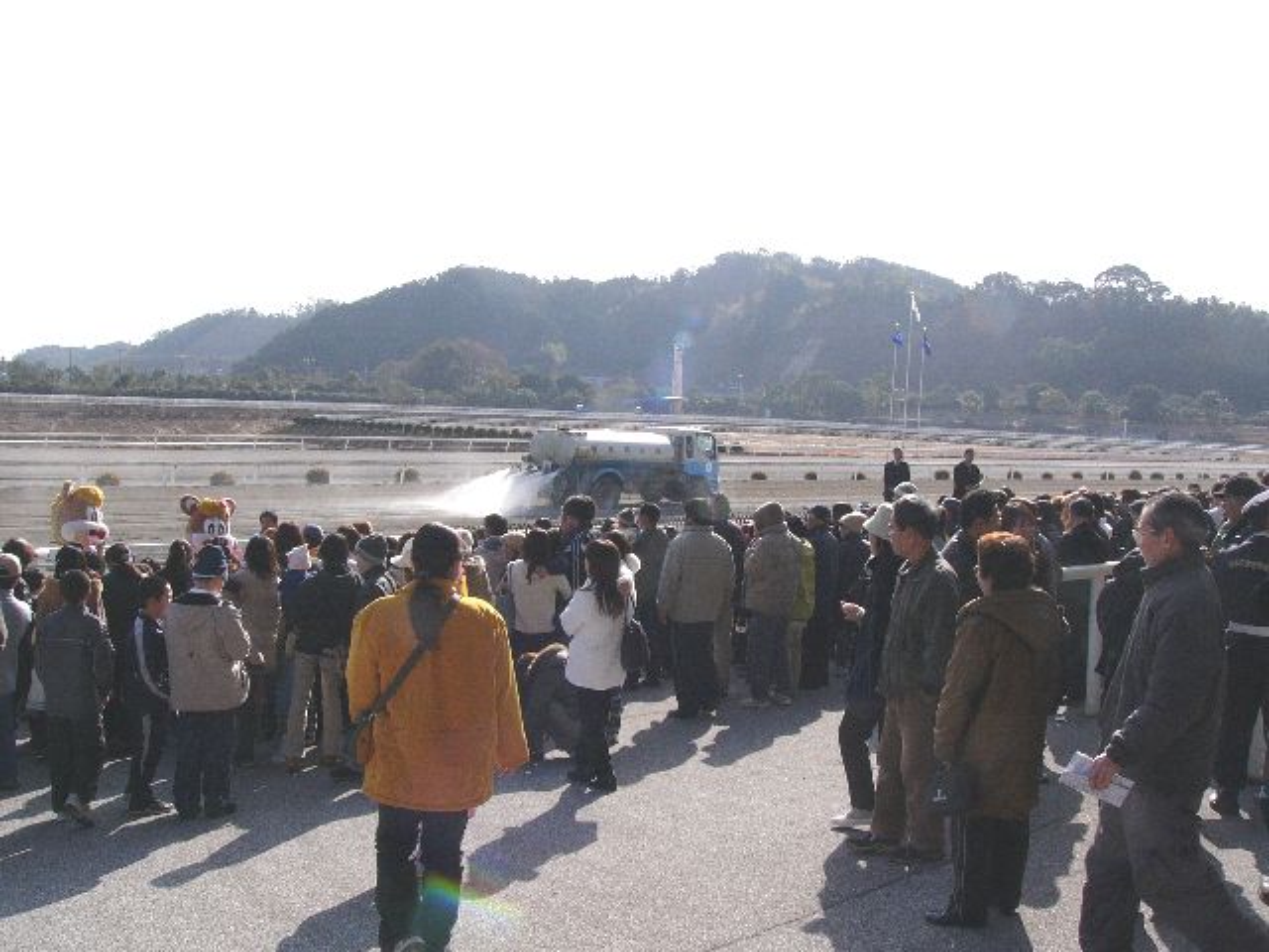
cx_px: 634
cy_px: 476
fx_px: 1320
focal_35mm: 36
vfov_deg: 39.7
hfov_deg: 51.4
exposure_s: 1/400
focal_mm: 6
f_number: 5.2
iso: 100
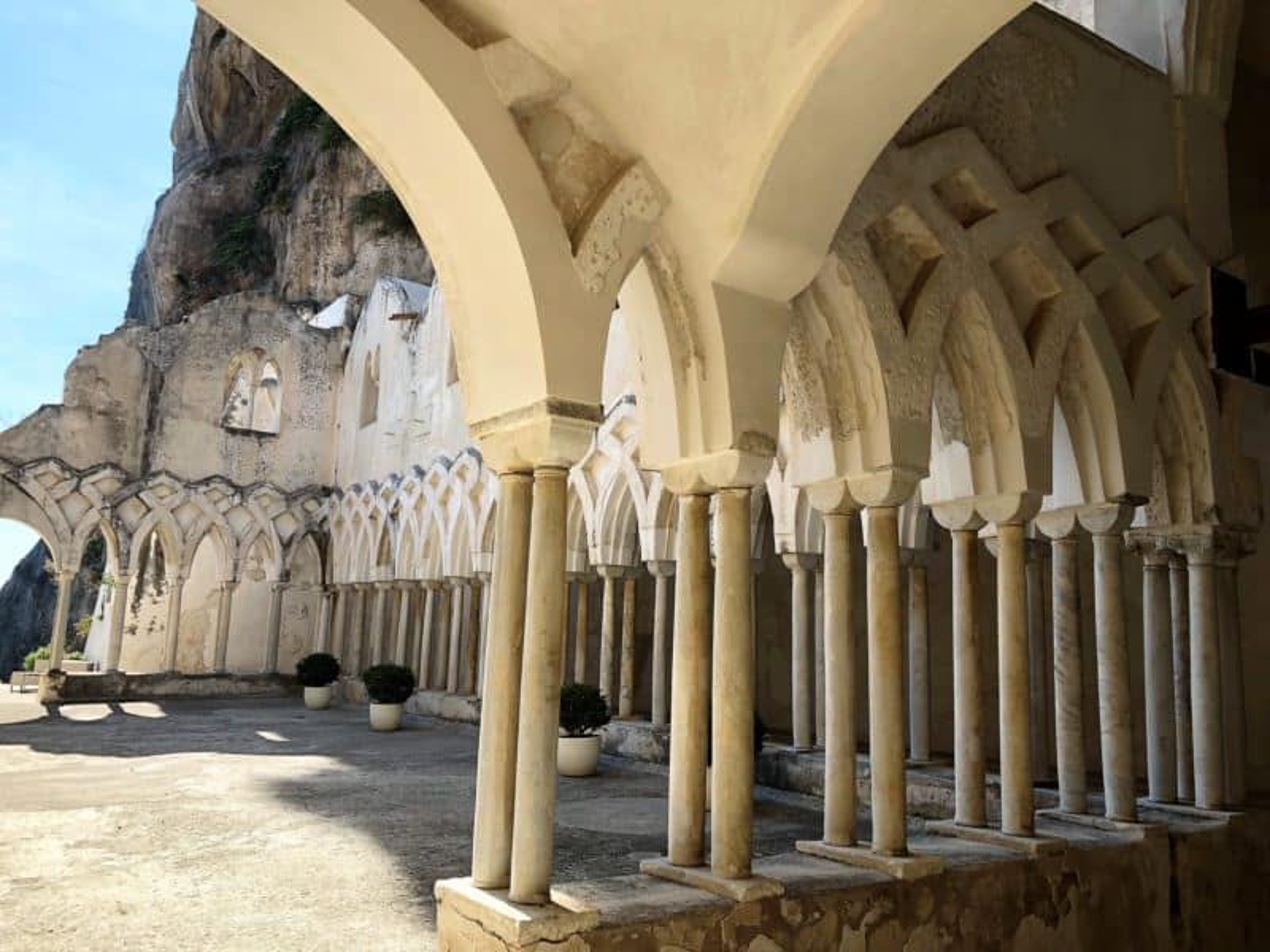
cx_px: 635
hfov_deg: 63.4
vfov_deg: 49.7
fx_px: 1027
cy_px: 476
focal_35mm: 28
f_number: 1.8
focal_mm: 3.99
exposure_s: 1/823
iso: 20
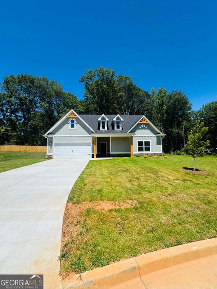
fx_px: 117
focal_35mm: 14
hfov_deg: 85.7
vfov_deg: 102.1
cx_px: 108
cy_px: 144
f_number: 2.2
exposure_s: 1/2083
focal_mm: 2.22
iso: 50
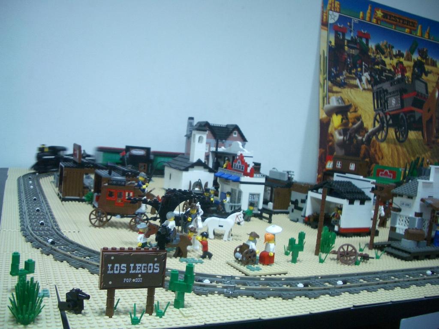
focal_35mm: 35
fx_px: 444
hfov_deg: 52.6
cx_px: 220
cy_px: 164
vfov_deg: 40.7
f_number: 2.6
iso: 100
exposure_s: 1/13
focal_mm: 5.8
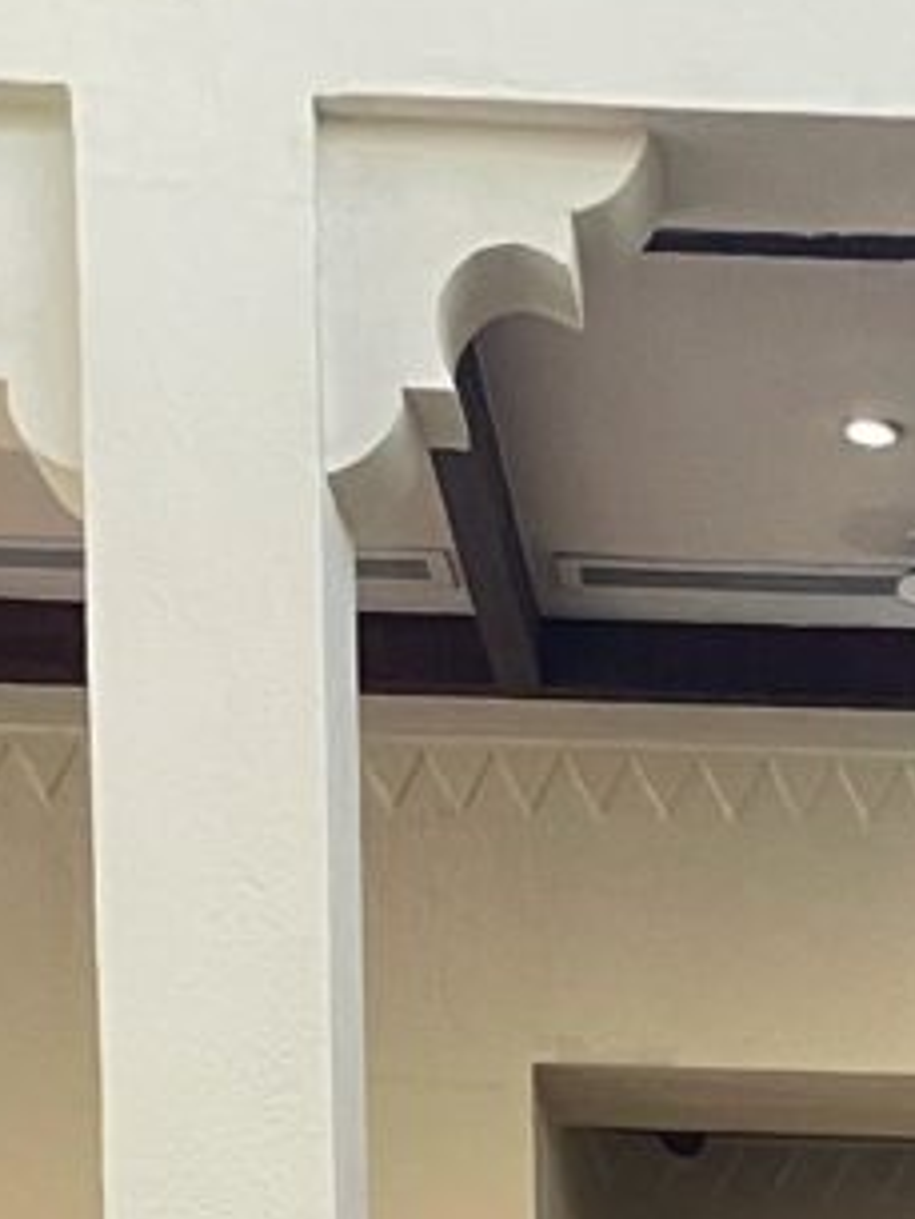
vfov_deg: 12.5
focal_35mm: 128
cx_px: 1201
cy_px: 2814
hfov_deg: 11.3
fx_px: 4508
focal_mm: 4.2
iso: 200
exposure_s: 1/50
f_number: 1.6
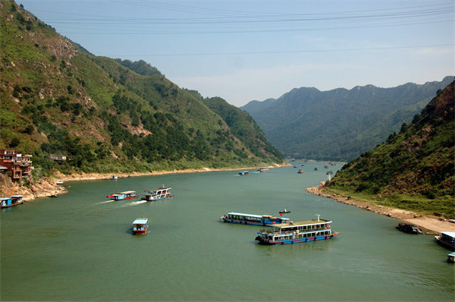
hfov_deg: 49.6
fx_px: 492
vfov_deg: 34.1
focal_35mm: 39
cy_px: 151
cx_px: 228
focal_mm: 26
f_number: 7.1
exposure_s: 1/800
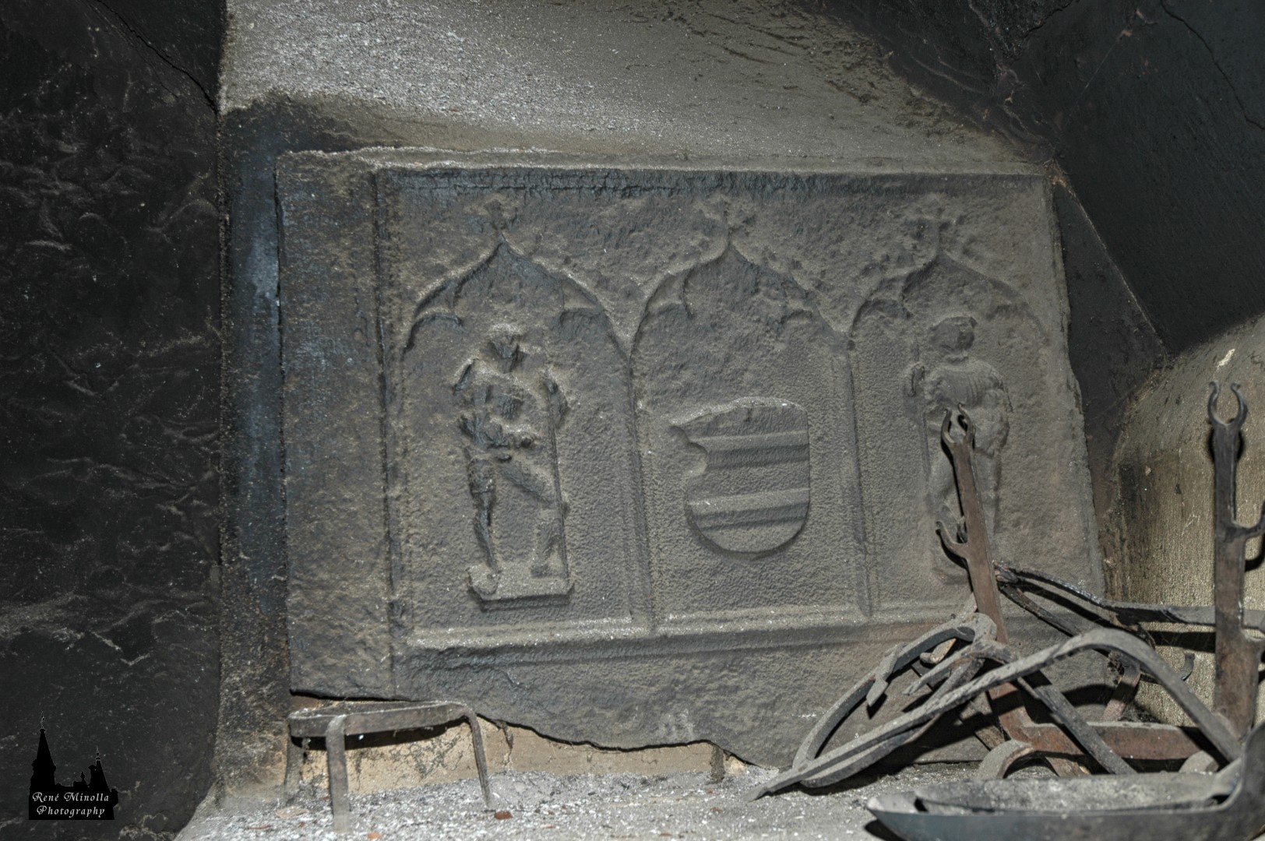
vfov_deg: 28.9
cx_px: 632
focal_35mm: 46
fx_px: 1633
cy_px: 420
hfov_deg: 42.4
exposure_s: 1/60
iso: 200
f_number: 4
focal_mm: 31
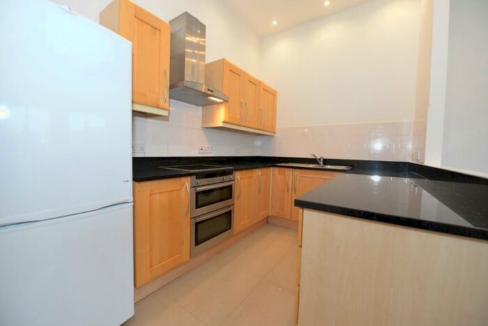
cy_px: 163
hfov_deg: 104.2
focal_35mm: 14
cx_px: 244
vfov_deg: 81.3
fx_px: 190
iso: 800
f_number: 4
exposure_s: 1/60
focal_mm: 14
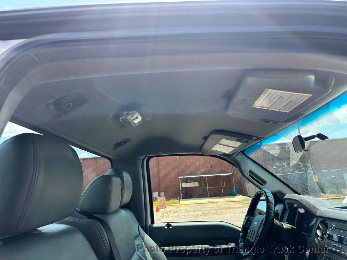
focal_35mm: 26
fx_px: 261
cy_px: 130
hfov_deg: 67.3
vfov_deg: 53.1
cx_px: 174
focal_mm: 5.7
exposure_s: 1/1038
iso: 50
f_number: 1.5
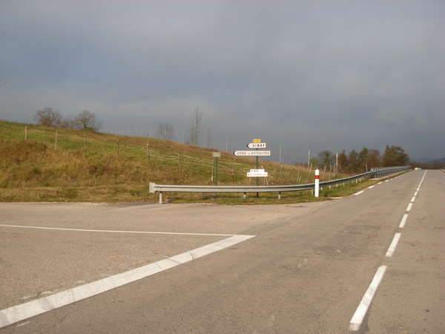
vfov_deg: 37.7
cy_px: 167
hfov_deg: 49.0
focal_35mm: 38
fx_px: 489
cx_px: 222
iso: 79
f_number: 2.9
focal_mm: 6.3
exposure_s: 1/745
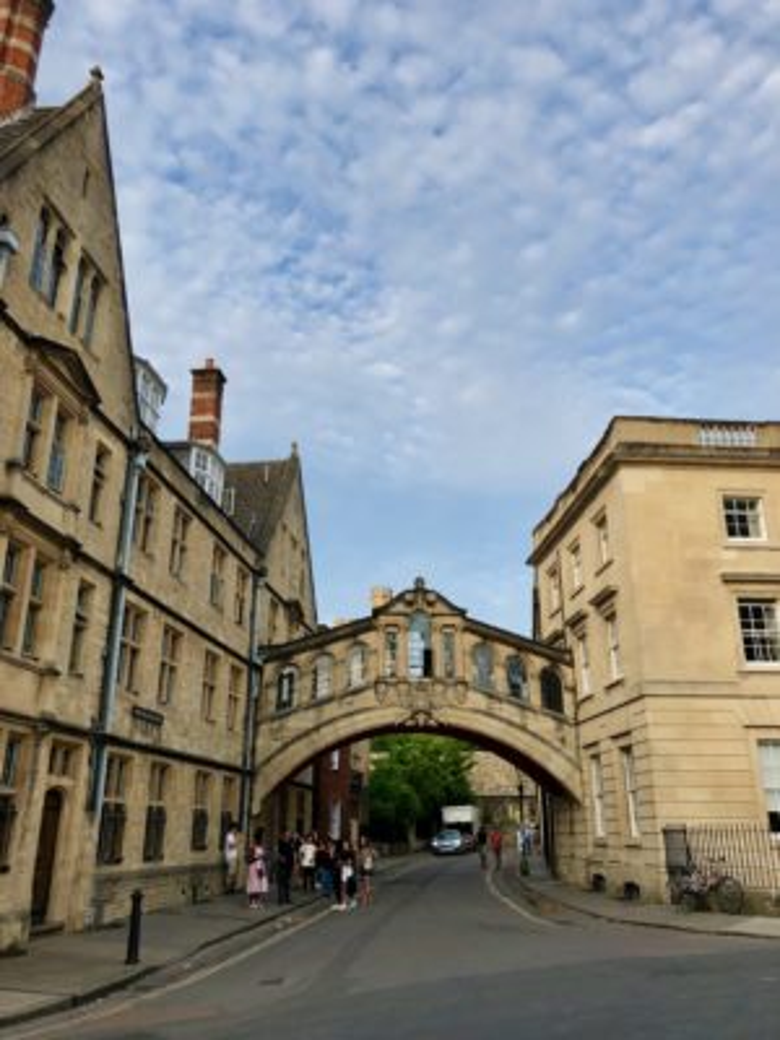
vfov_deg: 63.4
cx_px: 390
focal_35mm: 28
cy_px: 520
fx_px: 841
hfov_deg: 49.7
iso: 20
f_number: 1.8
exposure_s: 1/453
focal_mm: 3.99
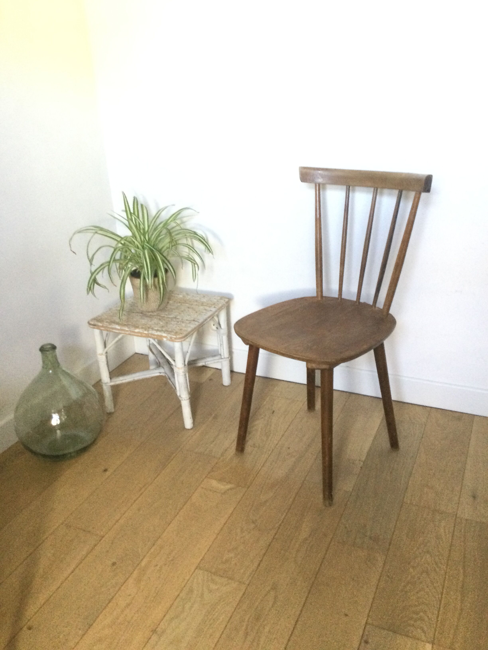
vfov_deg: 58.4
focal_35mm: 31
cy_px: 325
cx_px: 244
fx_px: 583
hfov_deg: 45.4
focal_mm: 3.3
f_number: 2.4
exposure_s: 1/20
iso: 200
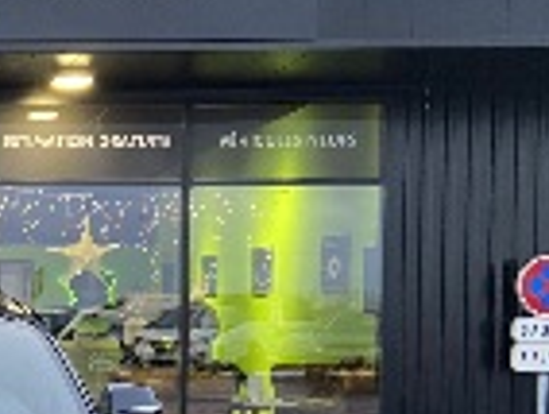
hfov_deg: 22.9
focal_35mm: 76
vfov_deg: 19.1
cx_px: -155
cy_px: 364
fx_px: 1207
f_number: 1.8
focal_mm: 4.25
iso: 250
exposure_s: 1/56
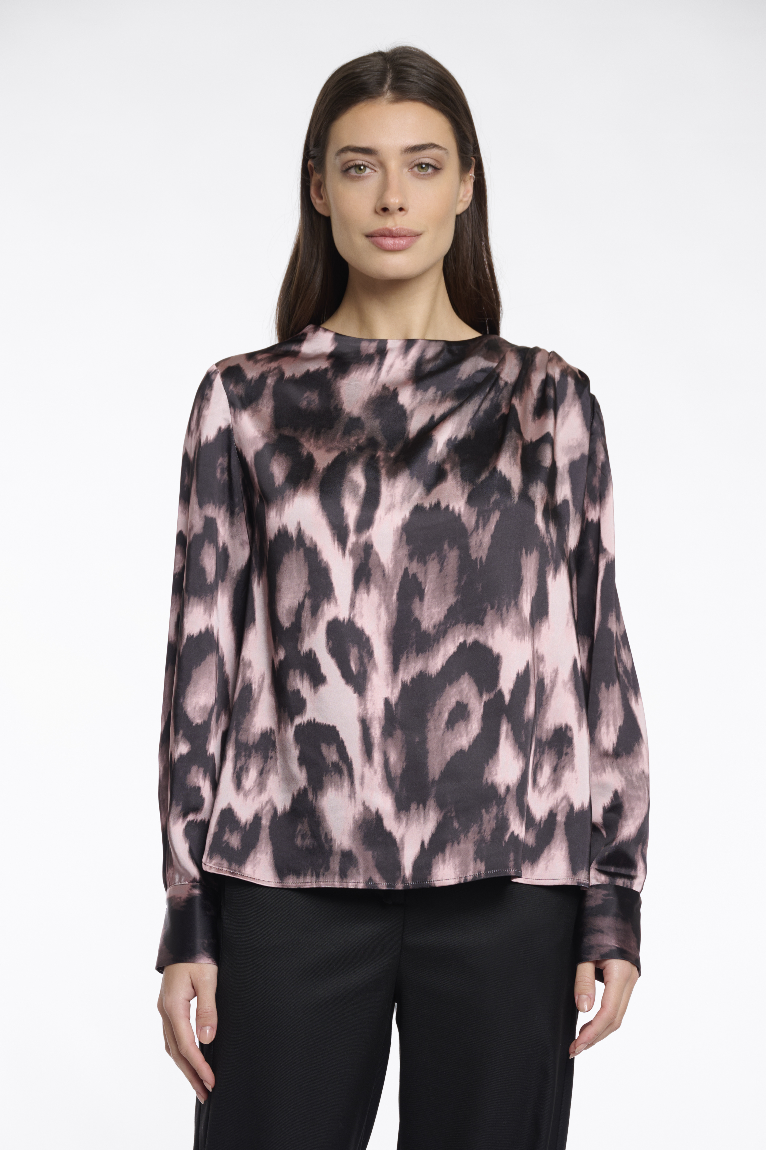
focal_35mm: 100
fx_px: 3191
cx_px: 383
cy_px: 575
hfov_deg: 13.7
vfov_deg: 20.4
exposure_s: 1/200
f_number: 8
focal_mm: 100
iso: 125
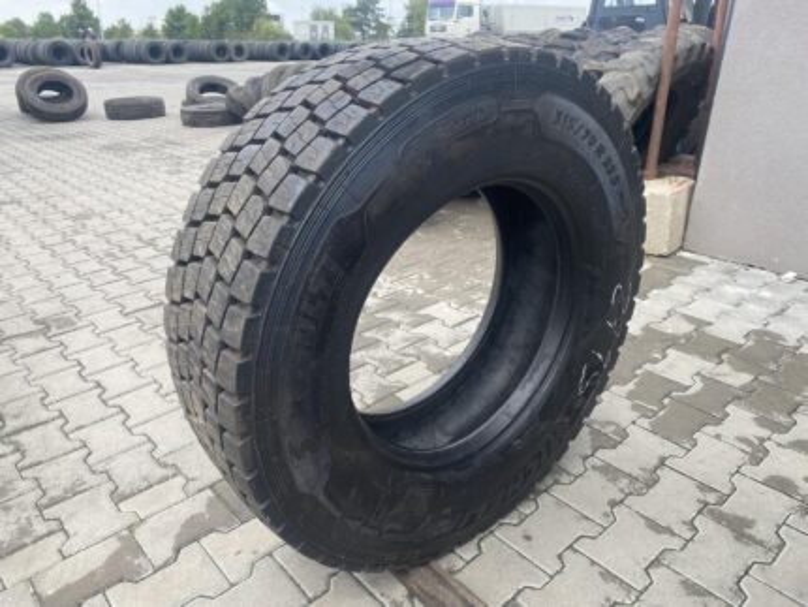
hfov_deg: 67.3
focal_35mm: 26
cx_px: 404
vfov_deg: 53.1
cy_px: 304
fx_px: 607
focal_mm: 4.25
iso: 32
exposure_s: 1/616
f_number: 1.8
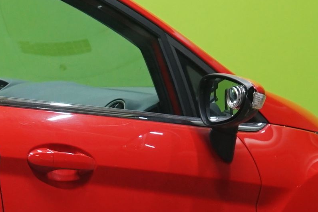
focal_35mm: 178
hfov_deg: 10.7
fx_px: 1573
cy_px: 228
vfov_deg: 7.7
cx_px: -297
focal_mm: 36
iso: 1000
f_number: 5
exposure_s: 1/20
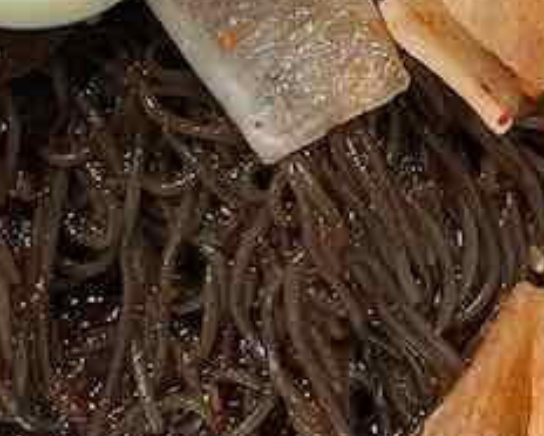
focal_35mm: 140
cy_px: -16
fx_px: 2256
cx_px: 462
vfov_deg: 10.9
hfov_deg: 13.7
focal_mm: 4.2
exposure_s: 1/60
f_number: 1.6
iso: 160
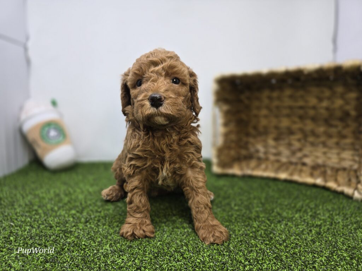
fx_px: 241
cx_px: 181
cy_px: 136
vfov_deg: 58.9
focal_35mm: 23
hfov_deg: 73.9
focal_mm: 6.3
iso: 25
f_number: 1.7
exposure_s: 1/51.7
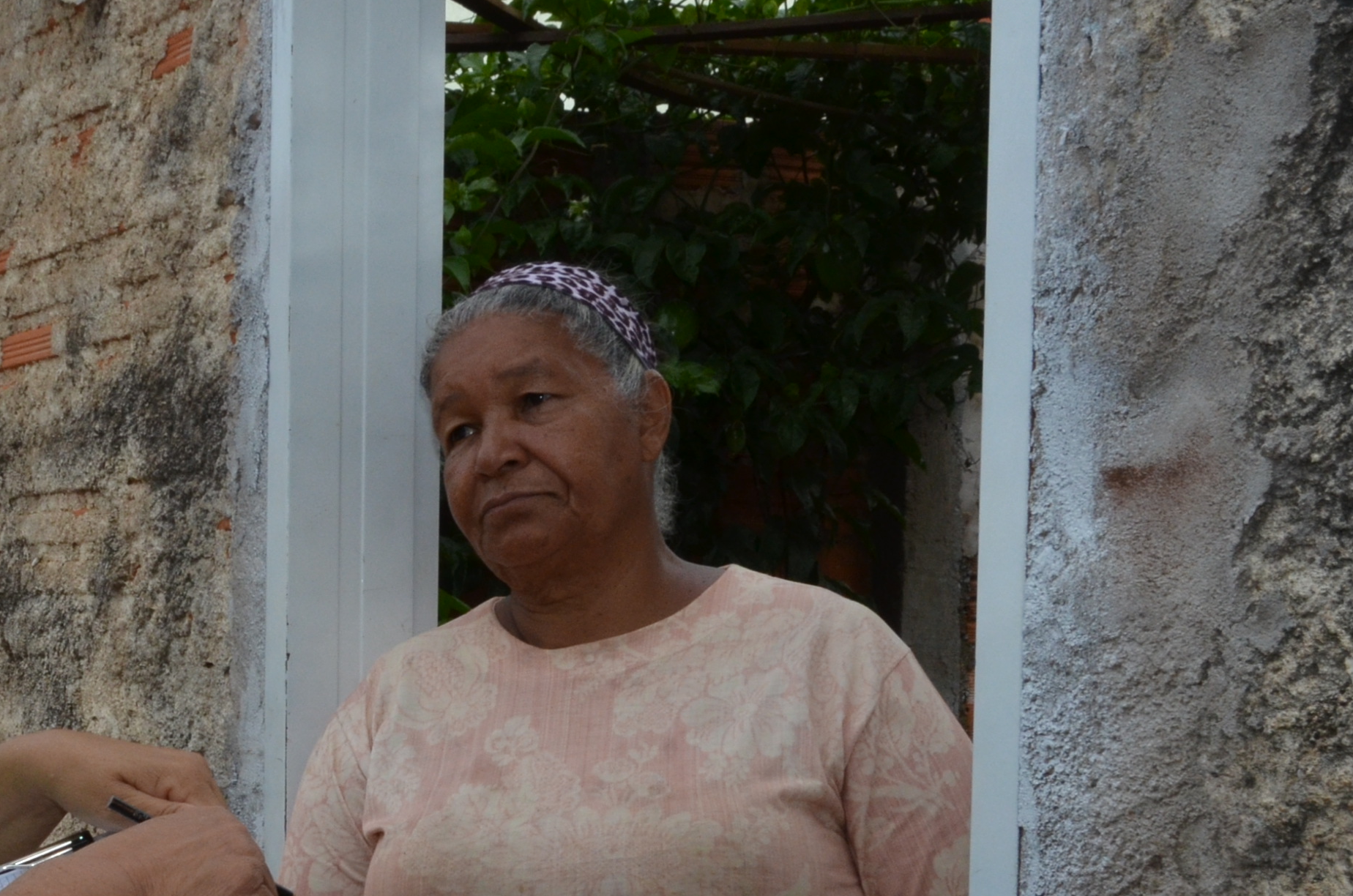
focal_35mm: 75
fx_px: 2813
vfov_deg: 17.8
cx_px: 62
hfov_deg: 25.9
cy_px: 824
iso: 800
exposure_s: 1/250
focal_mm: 25
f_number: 16
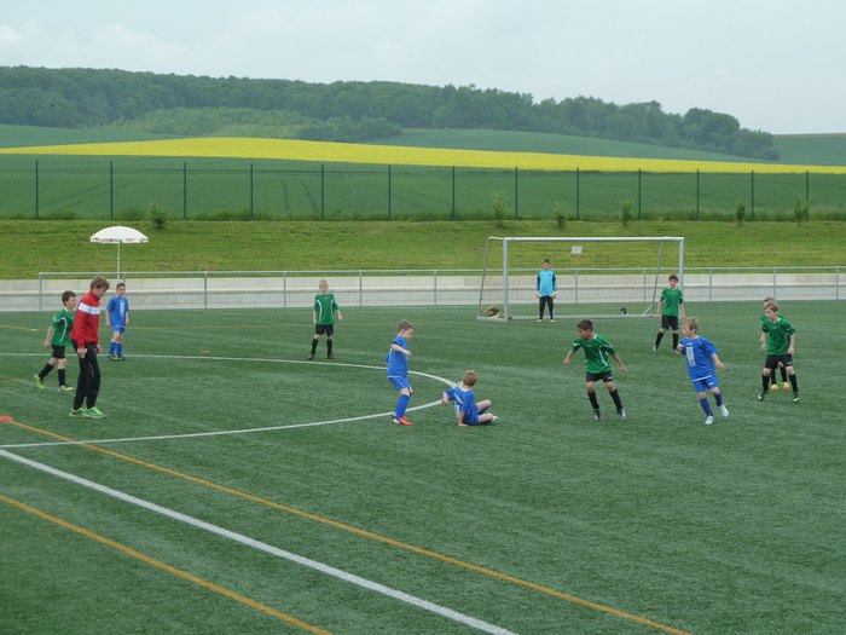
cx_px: 423
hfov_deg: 20.4
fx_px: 2346
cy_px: 318
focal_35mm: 96
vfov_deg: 15.4
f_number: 4.3
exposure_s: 1/200
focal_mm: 15.8
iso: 125
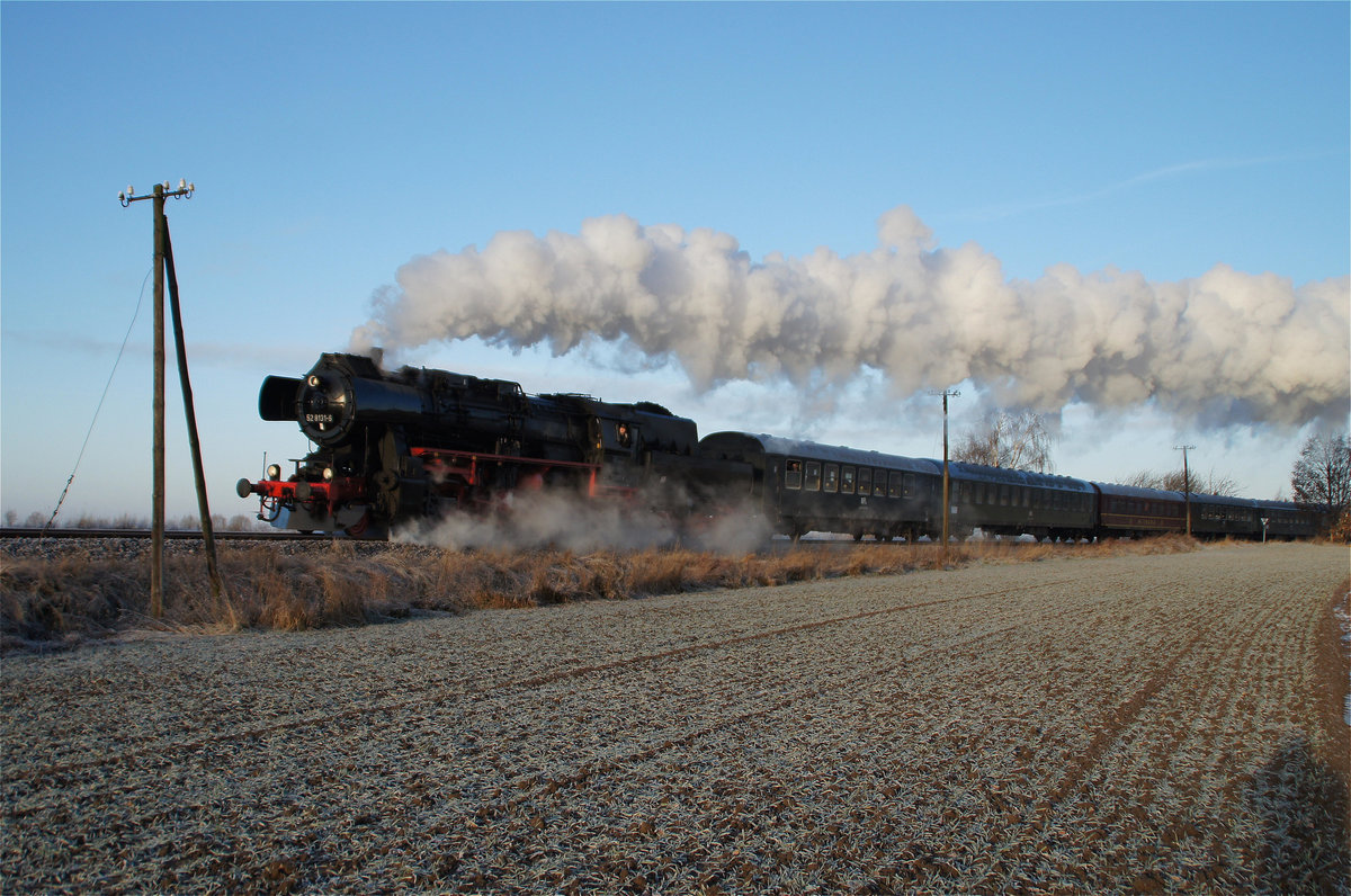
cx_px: 676
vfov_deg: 35.8
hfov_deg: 52.0
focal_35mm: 37
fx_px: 1386
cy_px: 448
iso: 100
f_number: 3.5
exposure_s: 1/800
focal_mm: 18
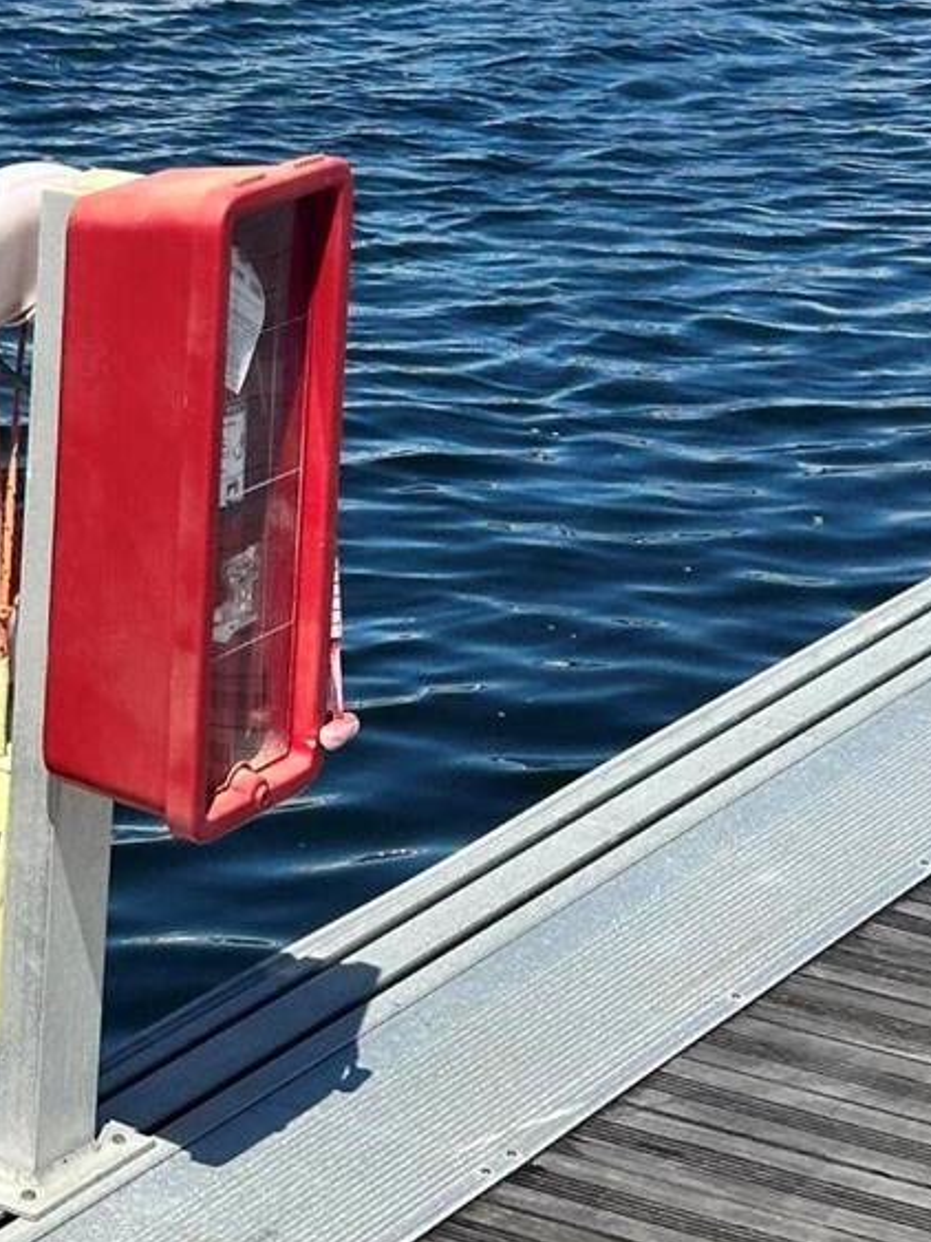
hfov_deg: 11.3
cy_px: -439
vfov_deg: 14.3
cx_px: 276
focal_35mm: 131
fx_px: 4699
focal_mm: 6.86
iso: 64
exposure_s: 1/7634
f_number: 1.78
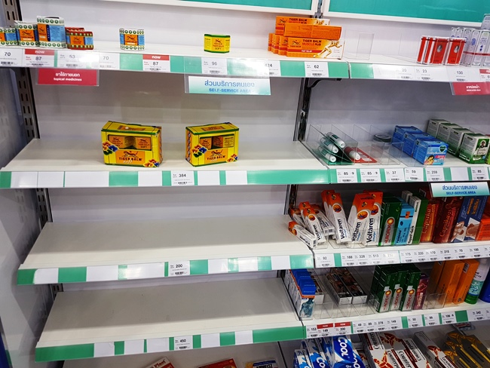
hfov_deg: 67.3
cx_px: 245
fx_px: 368
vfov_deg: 53.1
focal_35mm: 26
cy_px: 184
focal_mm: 4.2
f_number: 1.7
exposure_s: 1/50
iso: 50
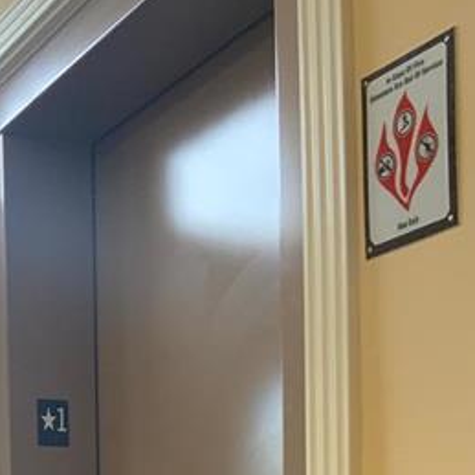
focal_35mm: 76
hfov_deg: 21.7
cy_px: 609
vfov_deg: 20.8
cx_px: -31
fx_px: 1180
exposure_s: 1/60
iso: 200
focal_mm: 3
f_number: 1.8
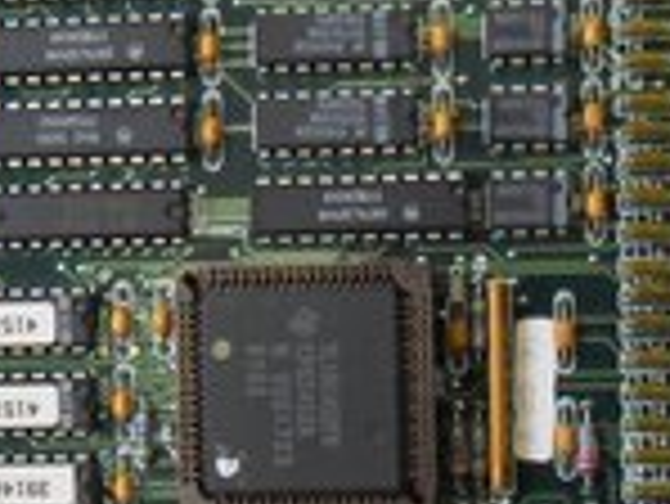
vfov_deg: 15.6
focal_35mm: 94
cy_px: 400
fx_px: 1821
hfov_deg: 20.8
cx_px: 265
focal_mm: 6.3
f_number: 3.5
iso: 320
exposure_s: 1/30
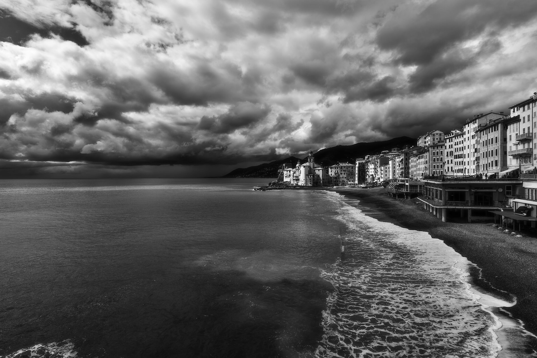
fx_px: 254
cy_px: 179
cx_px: 268
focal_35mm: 17
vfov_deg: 70.4
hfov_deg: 93.3
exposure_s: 1/100
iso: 64
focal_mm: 17
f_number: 16
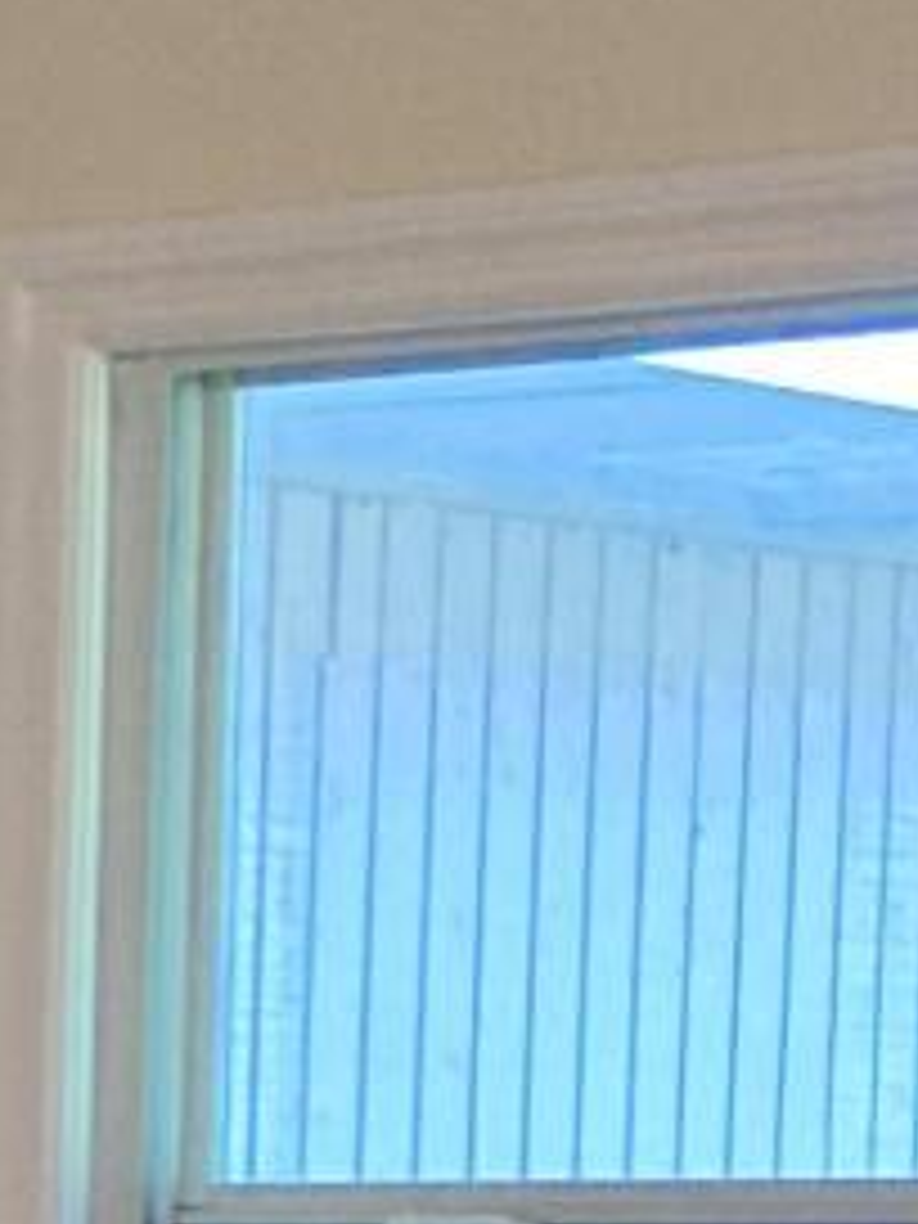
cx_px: -2038
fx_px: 7284
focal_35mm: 206
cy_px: 2056
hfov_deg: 6.5
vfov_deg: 9.2
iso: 400
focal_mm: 3.99
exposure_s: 1/40
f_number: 1.8
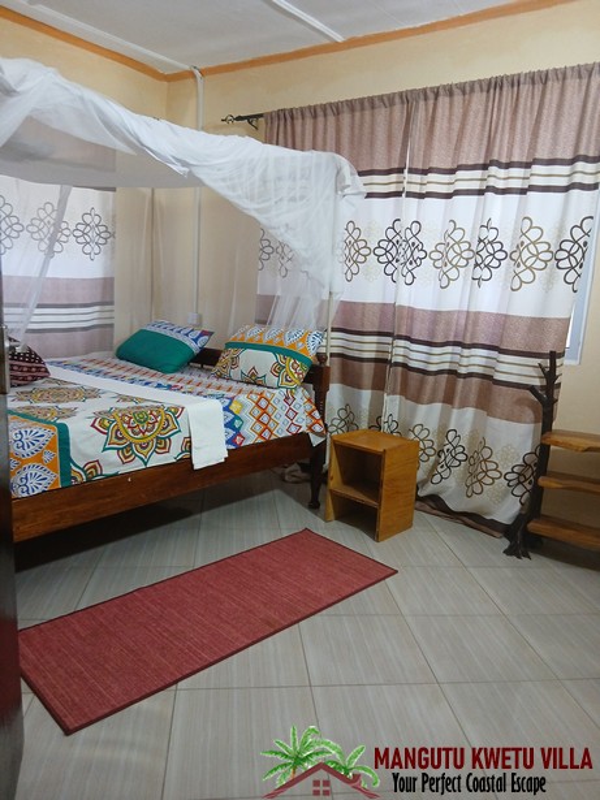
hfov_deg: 53.0
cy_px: 400
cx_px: 300
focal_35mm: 26
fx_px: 601
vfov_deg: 67.3
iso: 250
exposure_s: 1/25
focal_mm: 3.98
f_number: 1.8
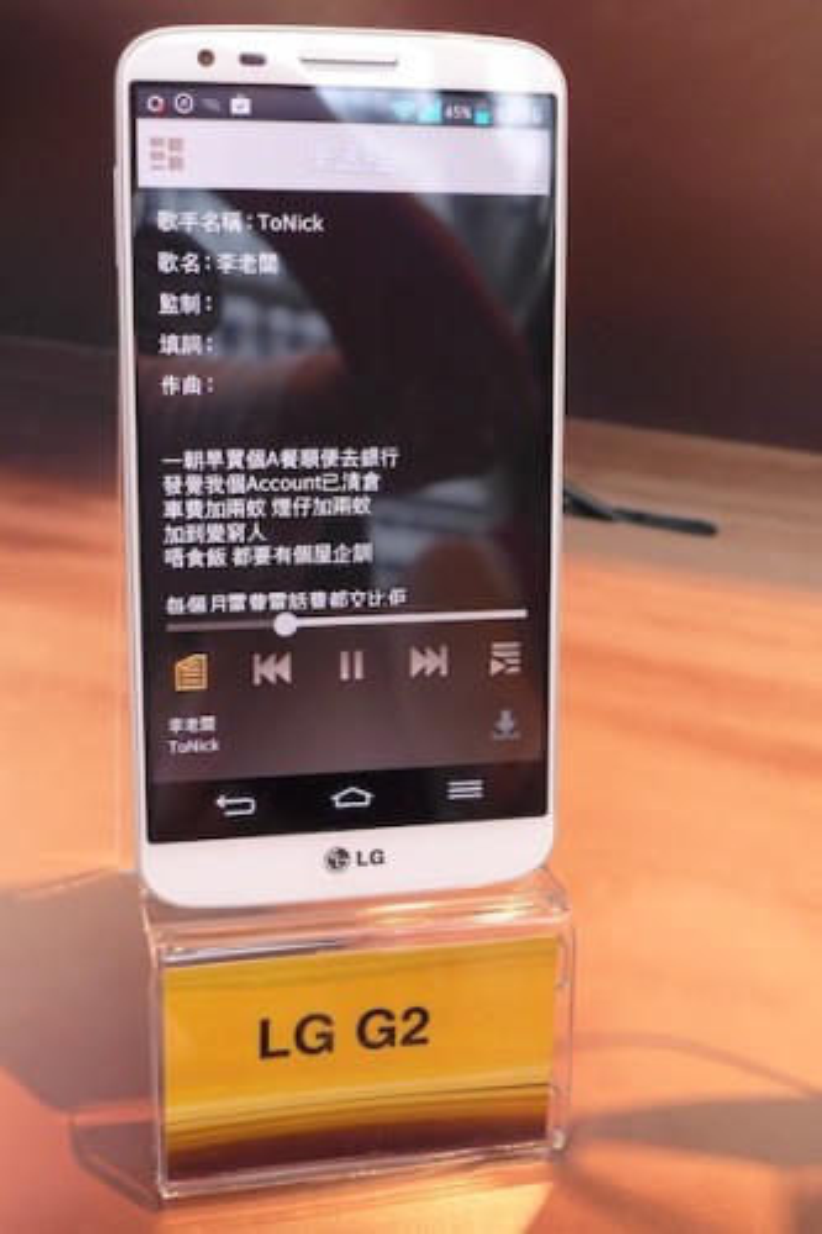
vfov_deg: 39.6
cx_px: 411
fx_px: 1714
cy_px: 617
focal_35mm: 50
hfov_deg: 27.0
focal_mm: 9.8
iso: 200
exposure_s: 1/125
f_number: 2.8
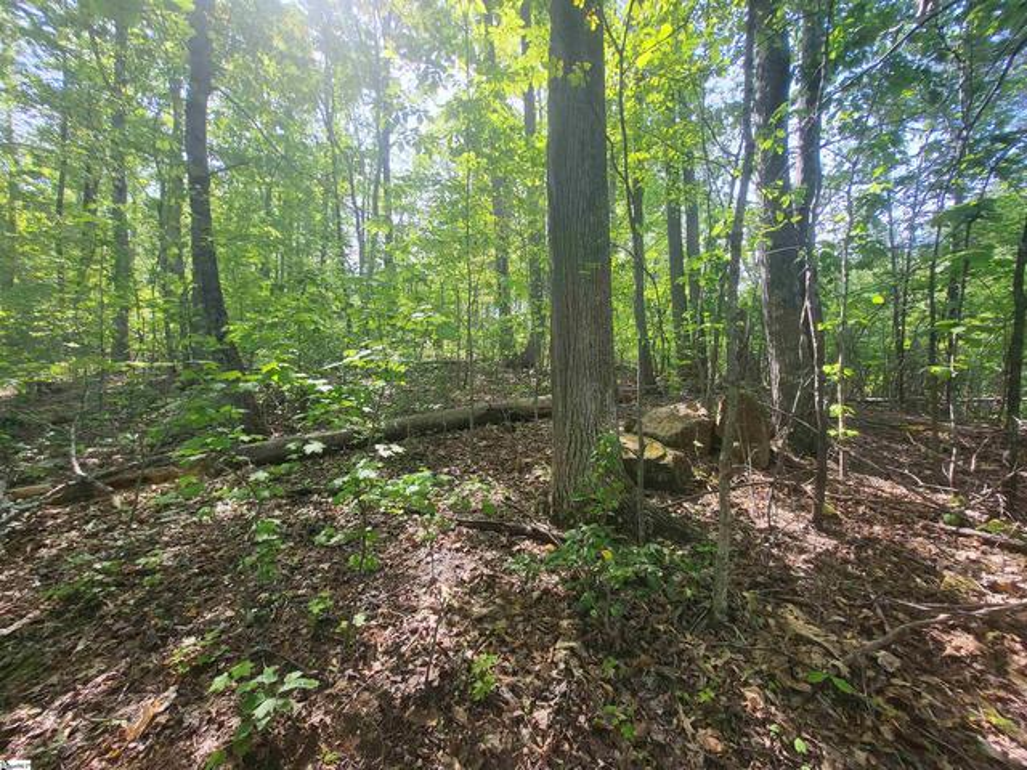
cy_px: 385
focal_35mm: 13
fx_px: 386
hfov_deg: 106.2
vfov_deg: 89.9
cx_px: 514
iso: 32
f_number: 2.2
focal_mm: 1.74
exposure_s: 1/122
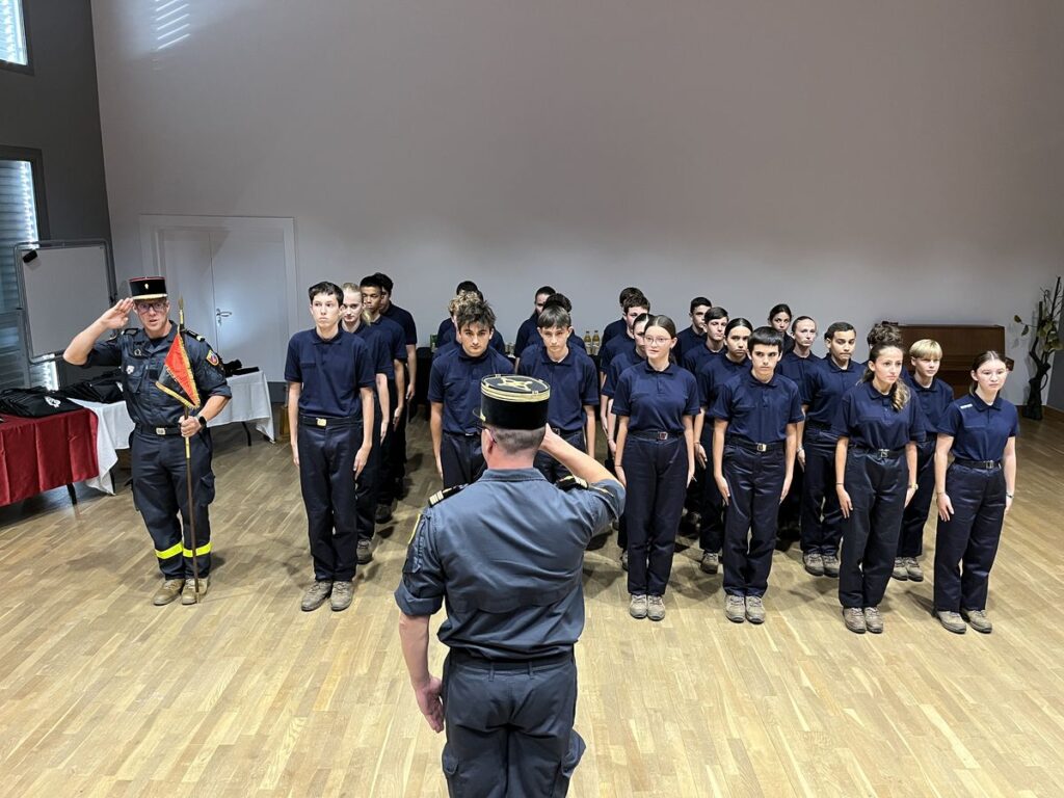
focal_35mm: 26
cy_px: 399
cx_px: 532
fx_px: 799
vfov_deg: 53.1
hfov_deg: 67.3
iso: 500
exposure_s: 1/50
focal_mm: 5.1
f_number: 1.6
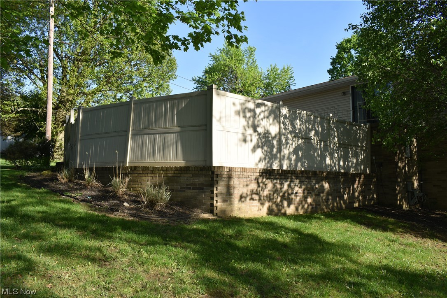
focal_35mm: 27
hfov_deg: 67.4
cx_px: 224
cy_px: 149
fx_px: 335
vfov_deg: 47.9
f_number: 7.1
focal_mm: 18
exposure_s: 1/200
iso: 100
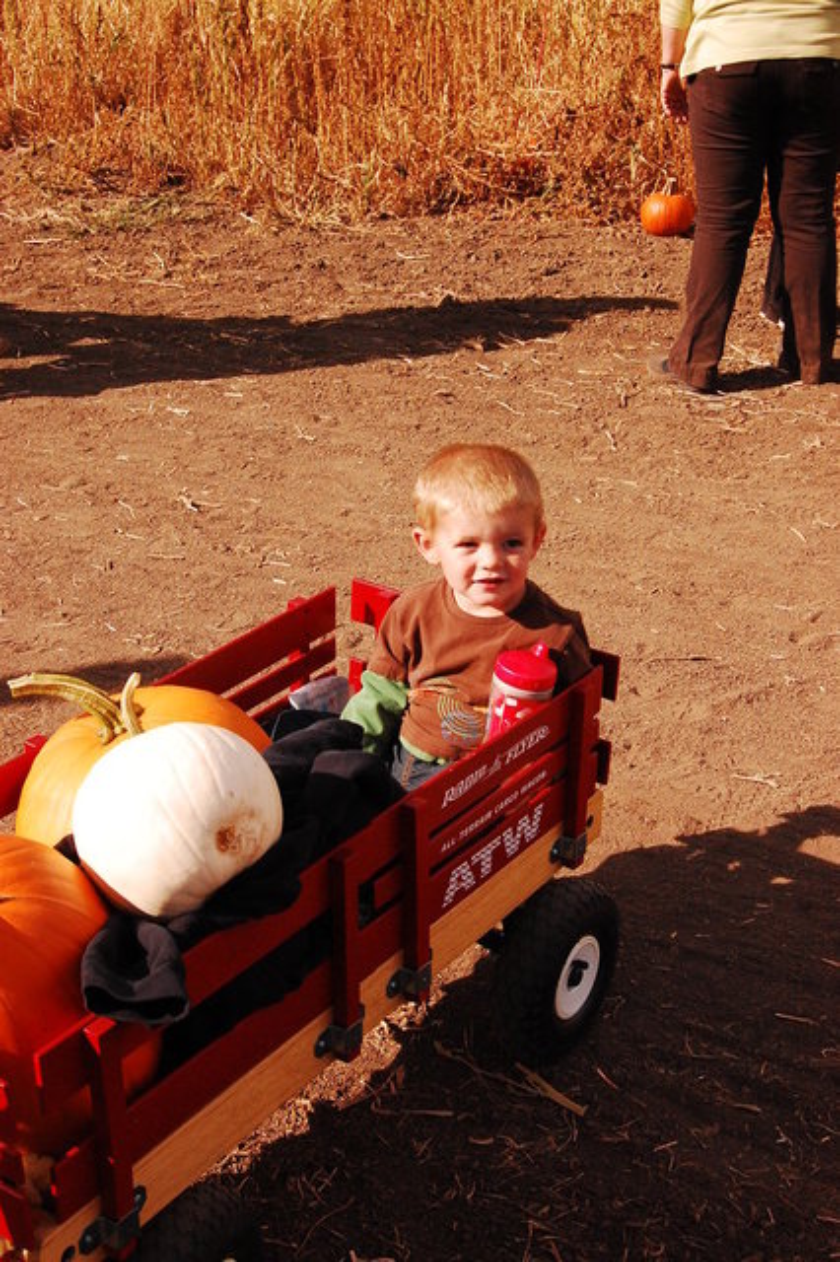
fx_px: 1682
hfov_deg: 28.0
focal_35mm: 48
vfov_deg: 41.1
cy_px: 631
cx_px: 420
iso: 800
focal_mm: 32
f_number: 13
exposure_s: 1/640
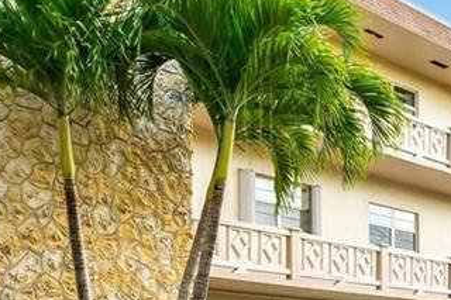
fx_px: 876
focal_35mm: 70
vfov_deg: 19.0
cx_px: 458
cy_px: 290
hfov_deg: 27.1
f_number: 8
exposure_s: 1/40
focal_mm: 14
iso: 500
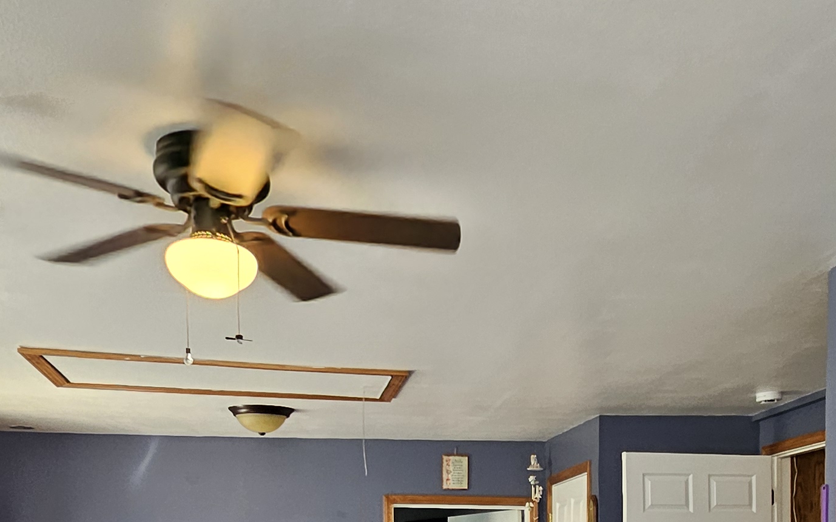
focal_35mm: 40
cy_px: 618
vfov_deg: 28.1
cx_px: 510
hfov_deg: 48.9
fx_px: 911
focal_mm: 1.74
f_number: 2.2
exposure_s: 1/60
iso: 100
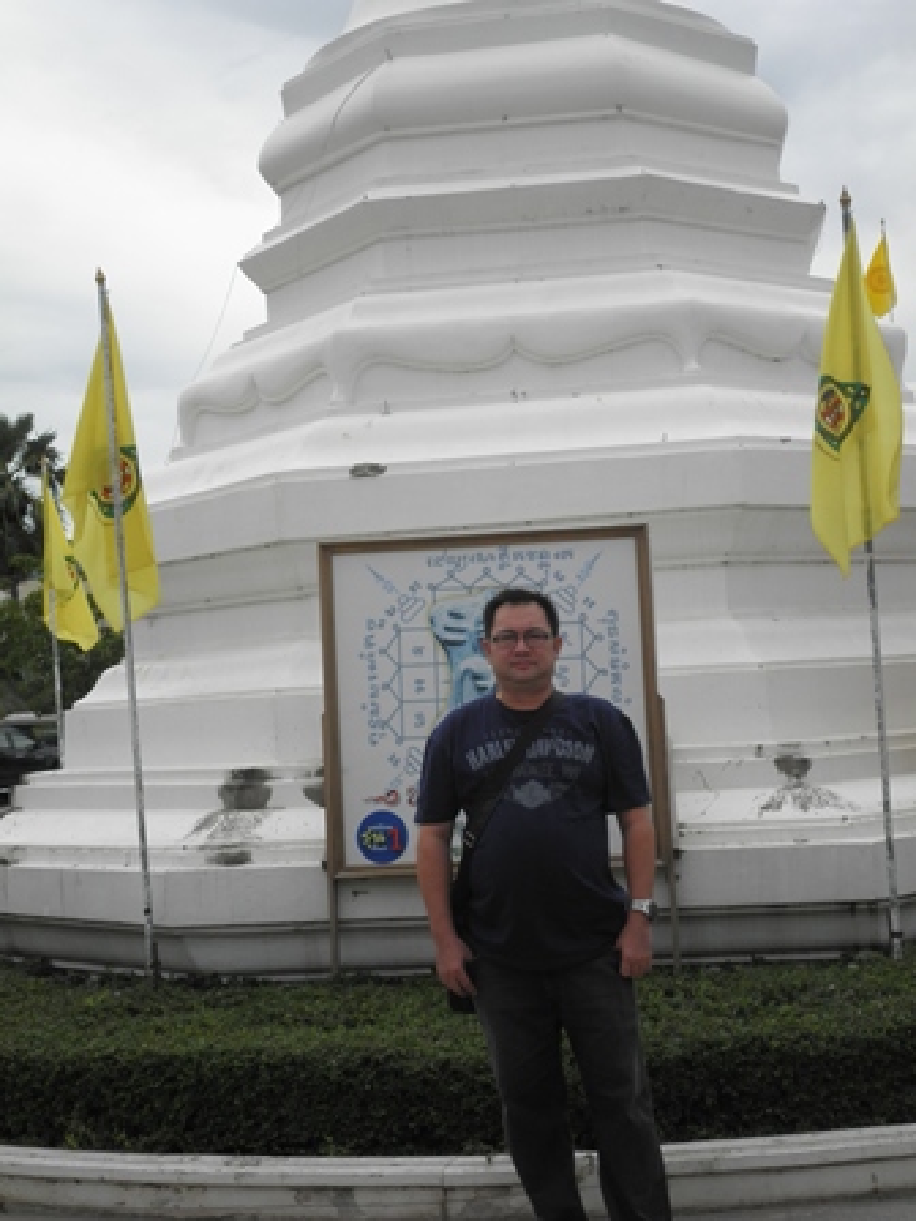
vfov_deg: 35.5
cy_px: 610
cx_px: 458
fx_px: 1905
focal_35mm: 54
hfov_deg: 27.0
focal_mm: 9.8
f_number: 4.8
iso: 64
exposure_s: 1/640
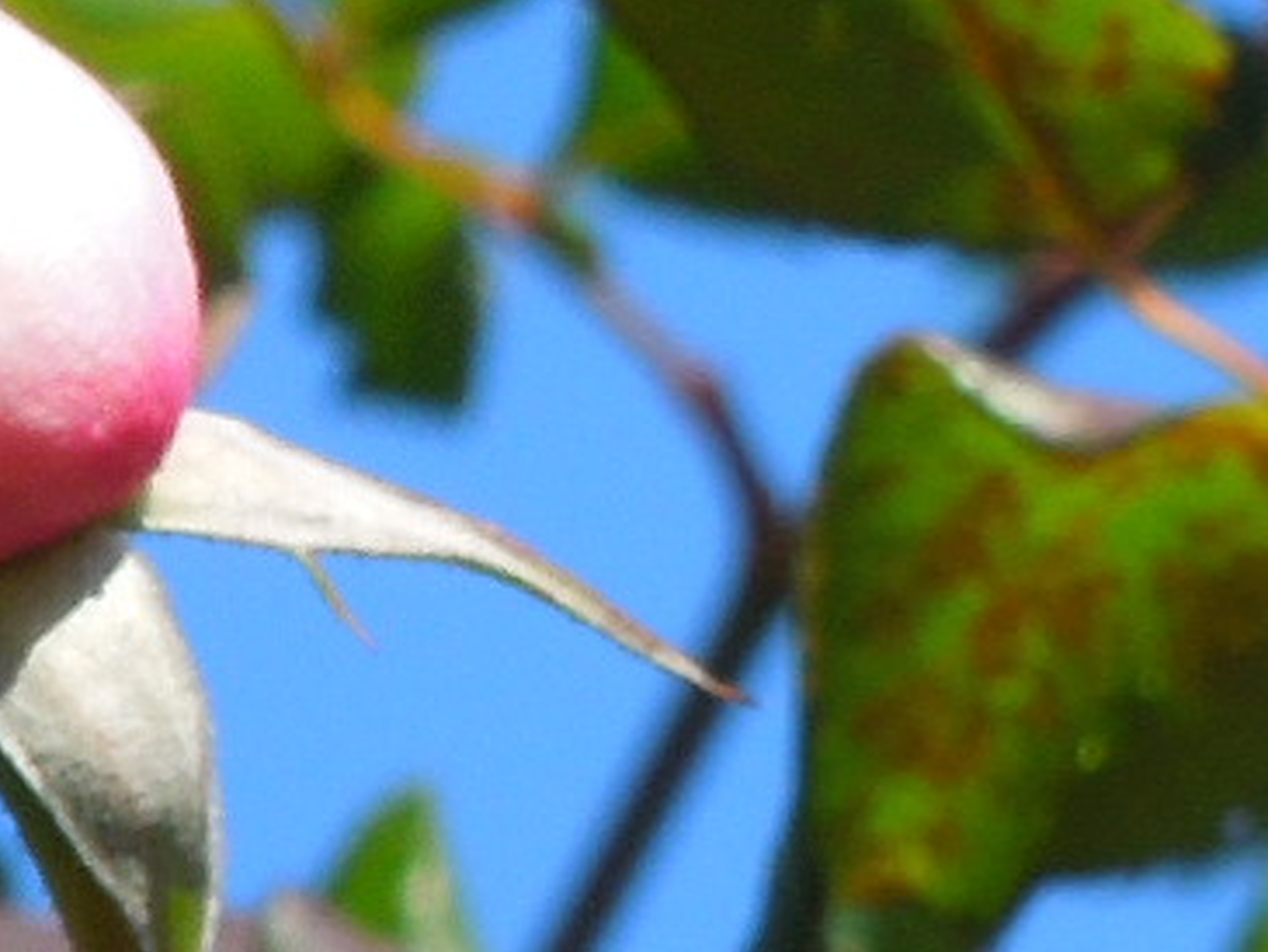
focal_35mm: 1073
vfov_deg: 1.4
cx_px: 2130
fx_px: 39317
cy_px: -674
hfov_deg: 1.8
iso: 100
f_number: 4.9
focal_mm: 27.2
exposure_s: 1/320
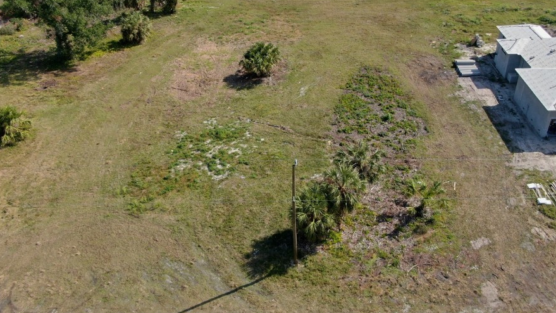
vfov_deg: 35.4
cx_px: 310
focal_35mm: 33
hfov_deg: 59.3
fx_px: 486
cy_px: 114
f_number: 2.9
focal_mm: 4.68
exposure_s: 1/800
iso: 100
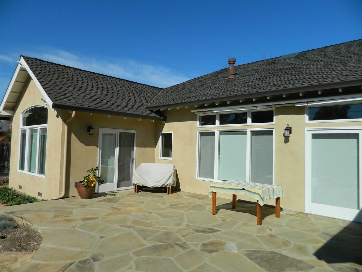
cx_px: 181
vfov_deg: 54.9
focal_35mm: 25
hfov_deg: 69.4
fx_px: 261
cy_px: 136
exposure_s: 1/250
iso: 80
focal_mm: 4.5
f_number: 8.7
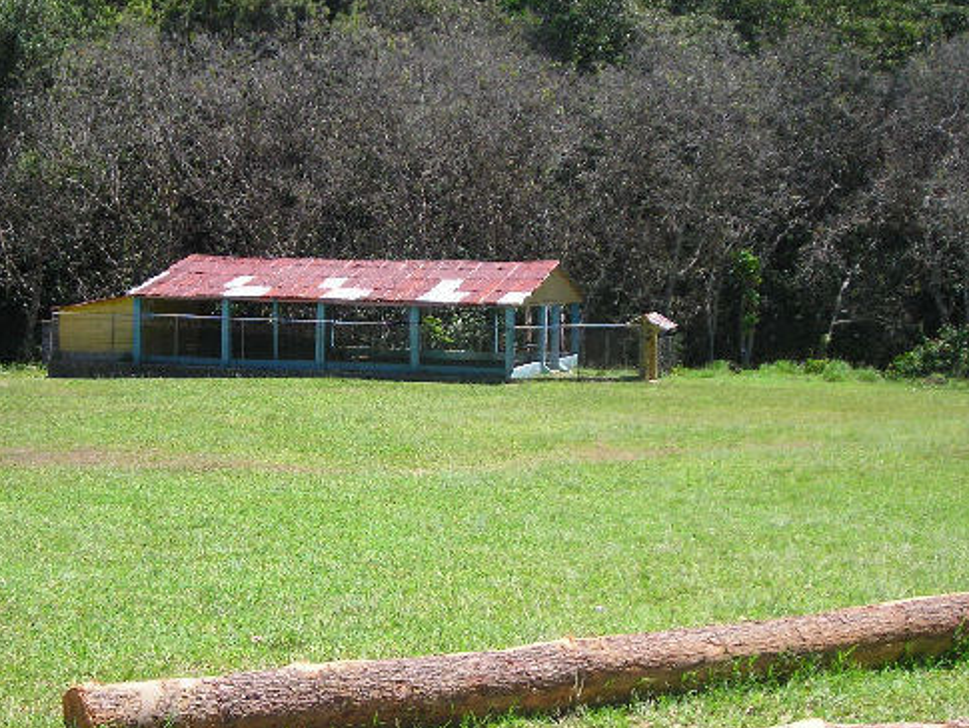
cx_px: 382
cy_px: 423
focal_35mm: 58
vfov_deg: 25.2
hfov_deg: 33.1
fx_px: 1624
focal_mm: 6.3
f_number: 3.2
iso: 50
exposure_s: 1/318
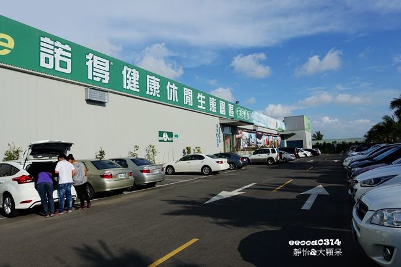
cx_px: 200
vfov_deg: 53.1
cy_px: 134
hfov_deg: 73.8
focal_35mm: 24
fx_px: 267
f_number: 5.6
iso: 125
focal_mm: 8.8
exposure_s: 1/160
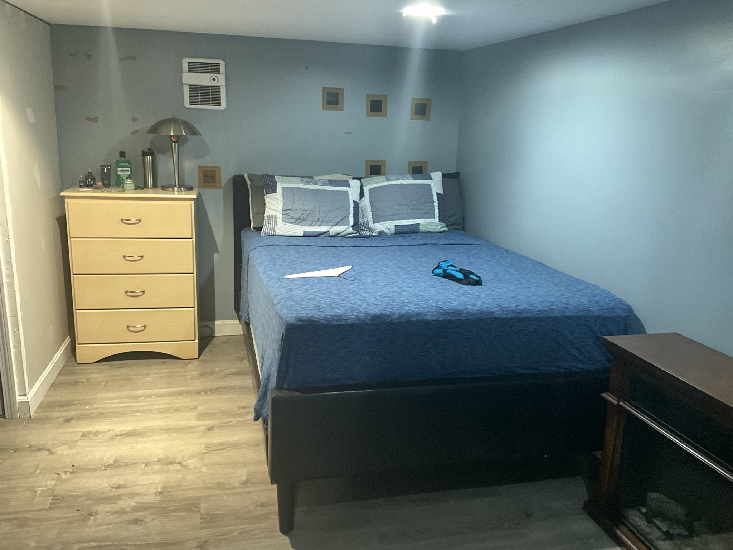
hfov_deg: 61.7
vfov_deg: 48.2
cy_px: 275
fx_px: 614
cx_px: 366
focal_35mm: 29
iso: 500
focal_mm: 3
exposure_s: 1/30
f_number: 1.8
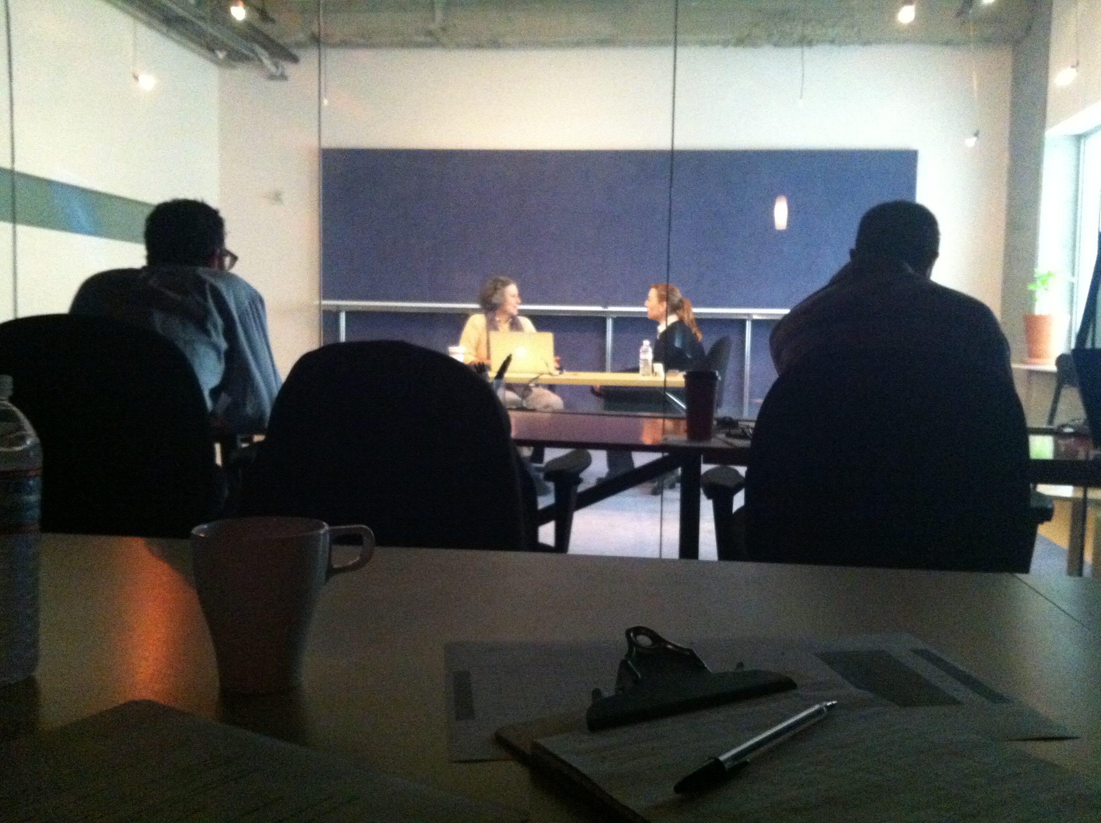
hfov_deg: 52.7
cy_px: 412
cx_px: 550
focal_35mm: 35
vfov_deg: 40.6
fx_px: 1112
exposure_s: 1/15
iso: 1000
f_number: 2.8
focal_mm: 3.85
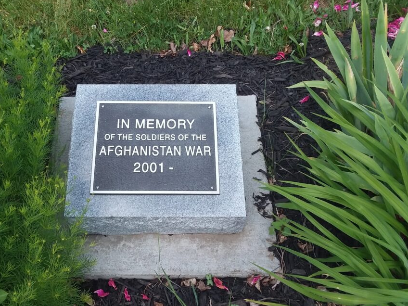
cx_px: 174
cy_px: 158
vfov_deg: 40.7
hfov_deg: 52.4
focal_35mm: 35
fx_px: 413
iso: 40
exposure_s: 1/364
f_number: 1.9
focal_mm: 2.47
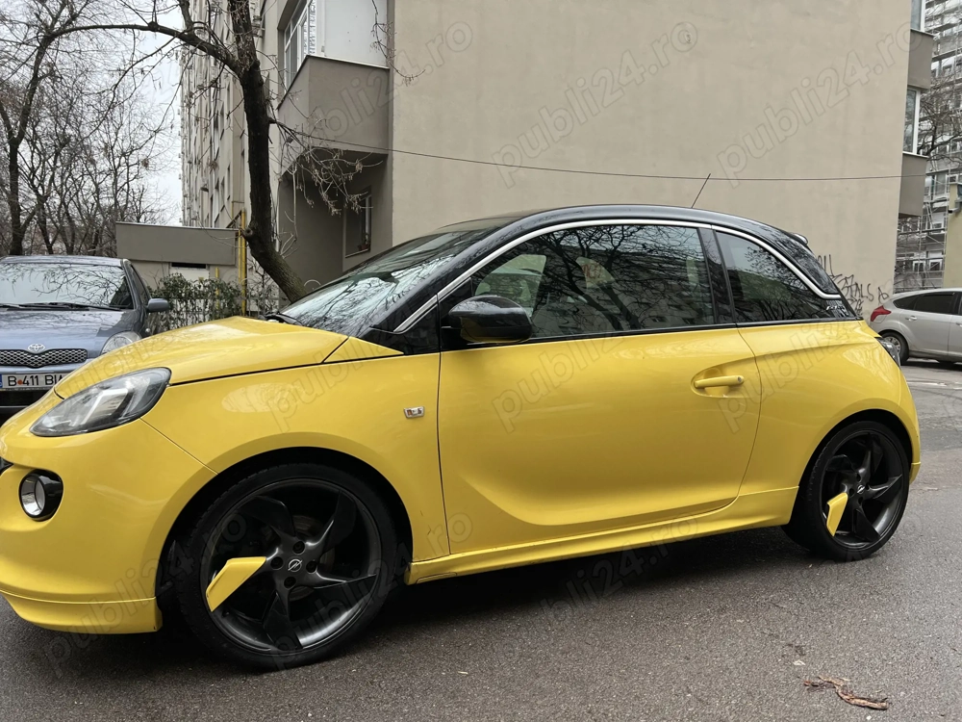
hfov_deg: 67.3
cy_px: 361
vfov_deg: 53.1
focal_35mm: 26
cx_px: 481
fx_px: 723
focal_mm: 5.7
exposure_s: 1/196
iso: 40
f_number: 1.5
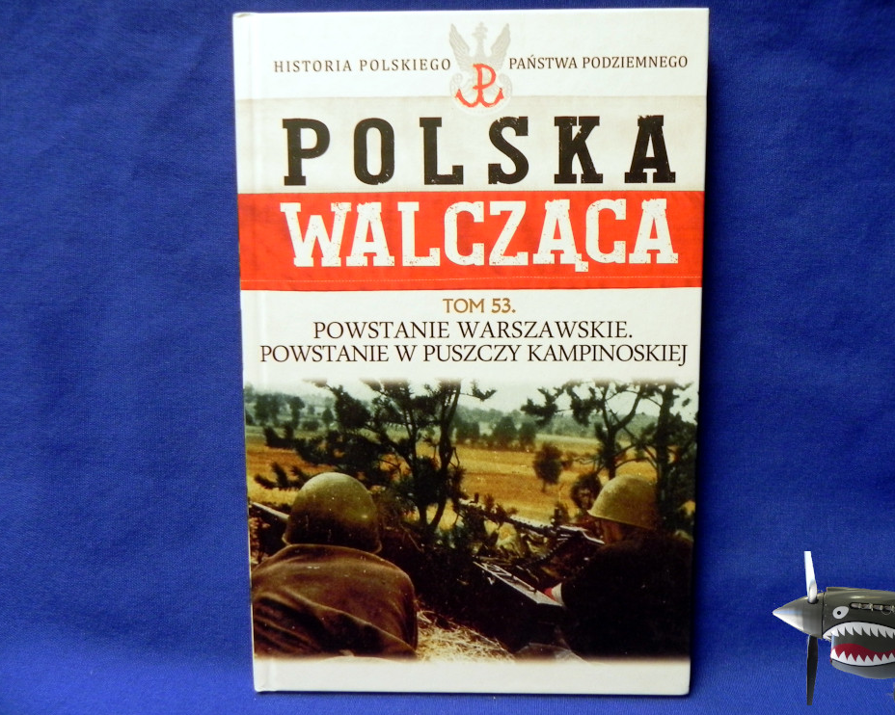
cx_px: 488
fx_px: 742
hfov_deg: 62.1
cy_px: 355
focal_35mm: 28
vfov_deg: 51.5
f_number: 2.8
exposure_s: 1/30
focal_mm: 4.6
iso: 256
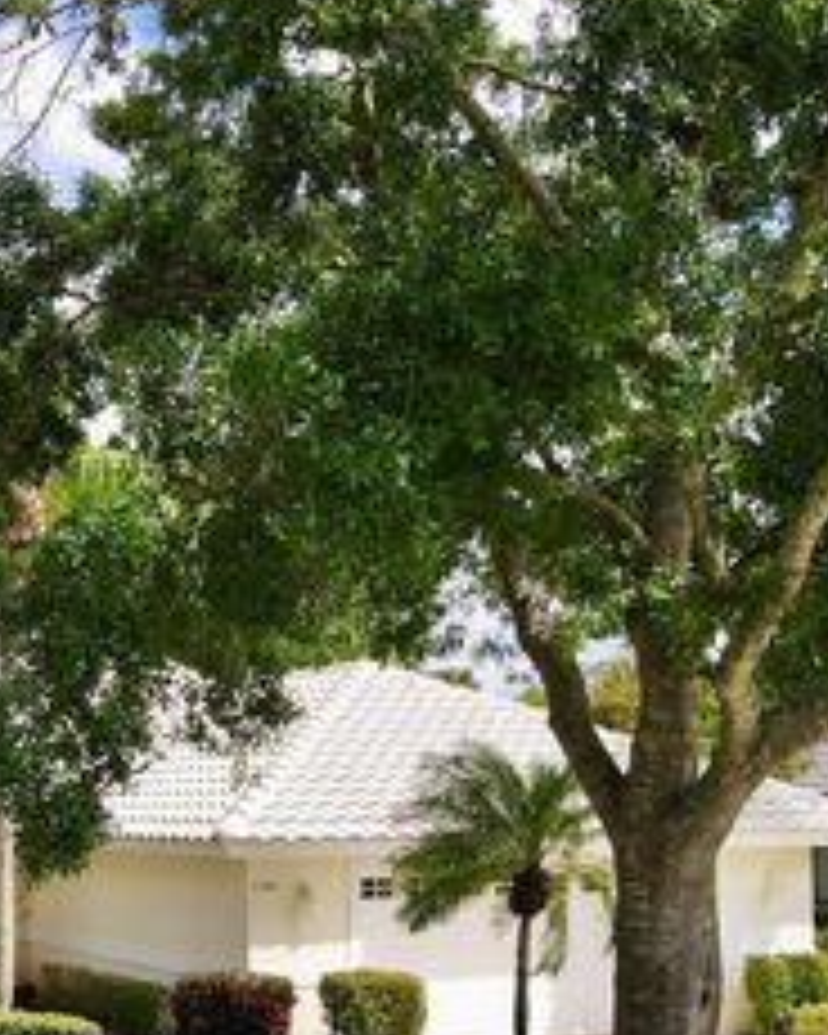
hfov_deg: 27.4
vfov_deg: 35.8
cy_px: 776
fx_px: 1562
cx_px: -58
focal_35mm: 51
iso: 100
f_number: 2.8
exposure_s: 1/500
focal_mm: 4.5
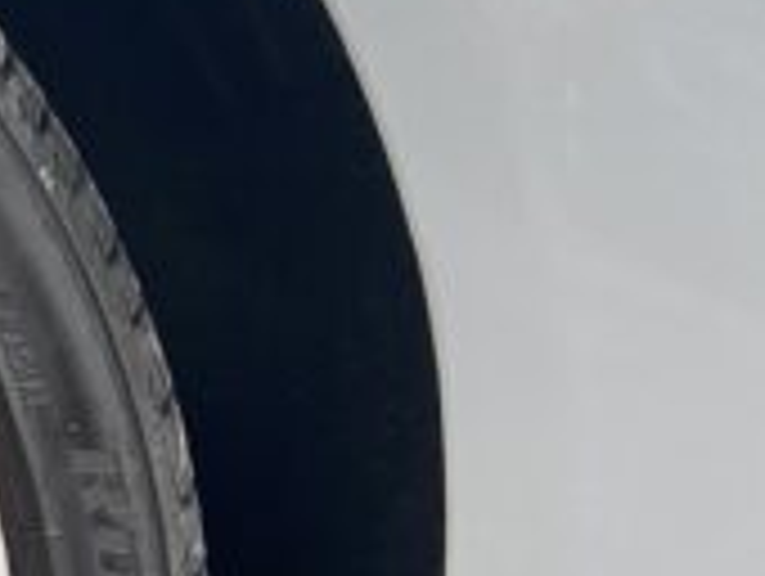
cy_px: 639
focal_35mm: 122
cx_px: -837
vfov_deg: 12.0
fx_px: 2700
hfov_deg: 13.5
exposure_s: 1/248
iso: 32
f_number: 1.8
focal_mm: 4.25
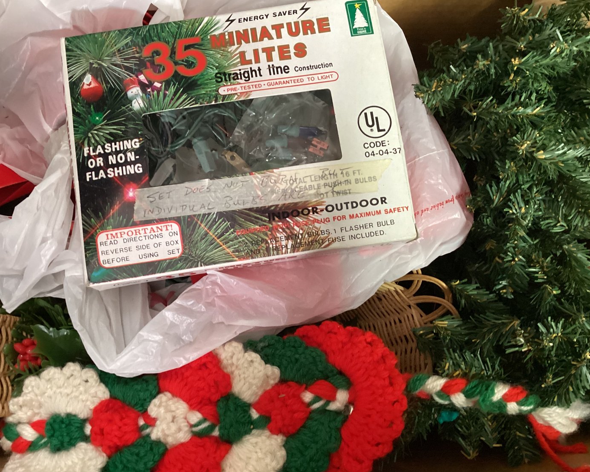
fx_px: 576
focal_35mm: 33
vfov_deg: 44.6
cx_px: 275
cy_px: 234
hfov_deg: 54.2
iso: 320
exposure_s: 1/30
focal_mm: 3.3
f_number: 2.4
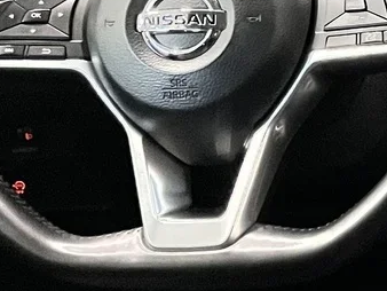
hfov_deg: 13.7
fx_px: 1376
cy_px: 102
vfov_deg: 12.1
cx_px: 761
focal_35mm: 123
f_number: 1.6
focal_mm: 5.1
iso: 400
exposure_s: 1/42
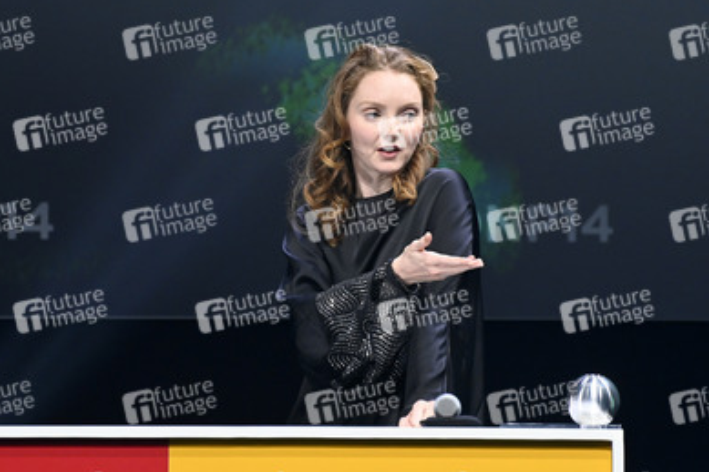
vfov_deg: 2.4
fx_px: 11398
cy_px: 266
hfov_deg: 3.6
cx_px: 376
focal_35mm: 579
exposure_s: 1/400
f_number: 6.3
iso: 6400
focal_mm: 500
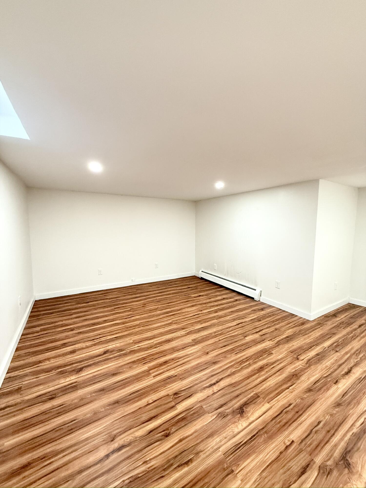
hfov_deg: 85.7
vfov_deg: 102.1
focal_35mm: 14
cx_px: 183
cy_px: 244
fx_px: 197
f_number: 2.2
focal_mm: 2.22
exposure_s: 1/60
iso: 400
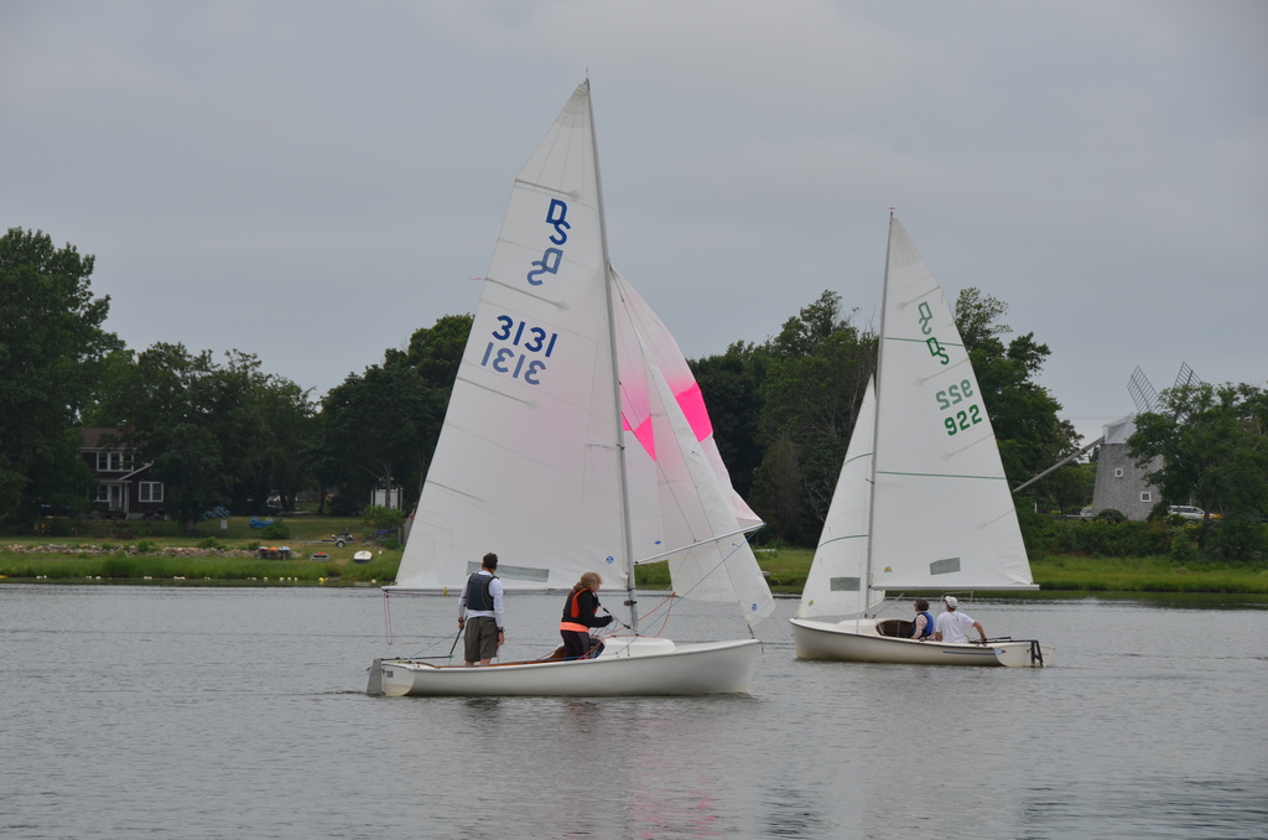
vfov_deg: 10.1
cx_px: 634
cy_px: 420
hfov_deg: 15.2
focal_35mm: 135
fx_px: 4745
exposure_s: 1/250
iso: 125
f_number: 8
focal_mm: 90
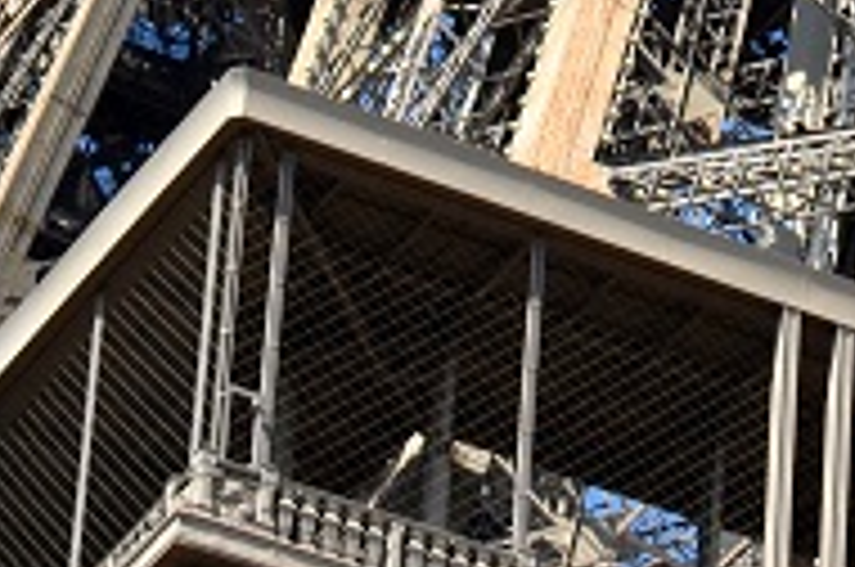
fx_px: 8091
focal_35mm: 341
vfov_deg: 4.0
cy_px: 814
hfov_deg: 5.8
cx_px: 2223
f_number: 8
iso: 125
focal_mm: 35
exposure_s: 1/250
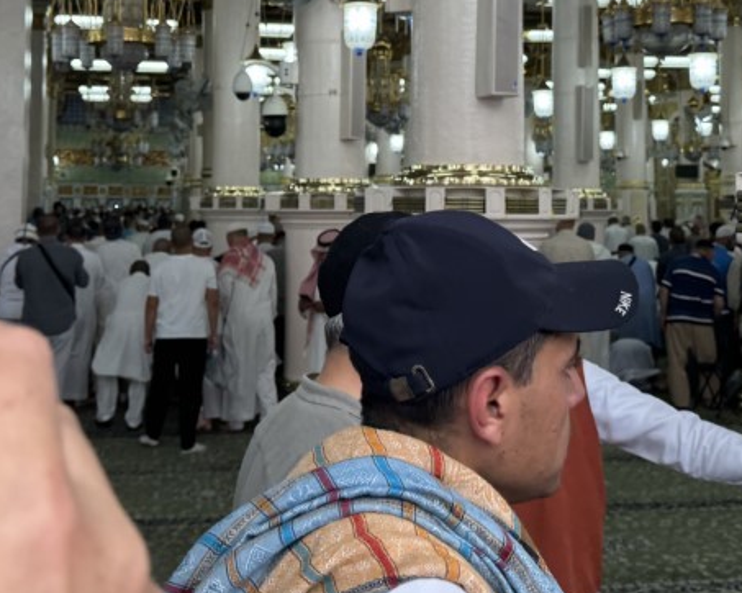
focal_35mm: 53
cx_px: 360
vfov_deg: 28.2
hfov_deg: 35.4
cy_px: 157
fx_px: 1163
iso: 64
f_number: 1.78
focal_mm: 6.76
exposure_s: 1/120
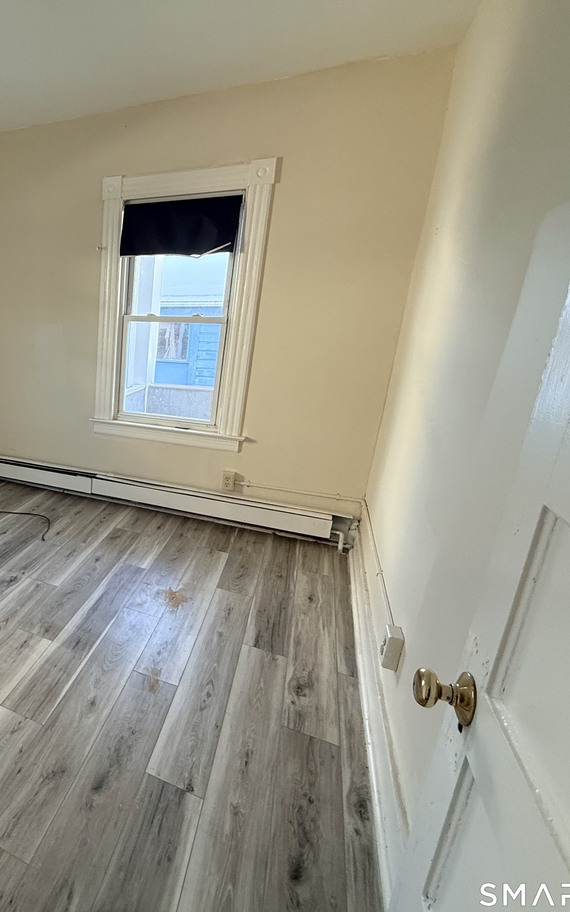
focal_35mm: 20
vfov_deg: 85.1
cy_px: 455
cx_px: 48
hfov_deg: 51.9
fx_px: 497
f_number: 2.2
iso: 200
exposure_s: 1/99
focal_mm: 2.22
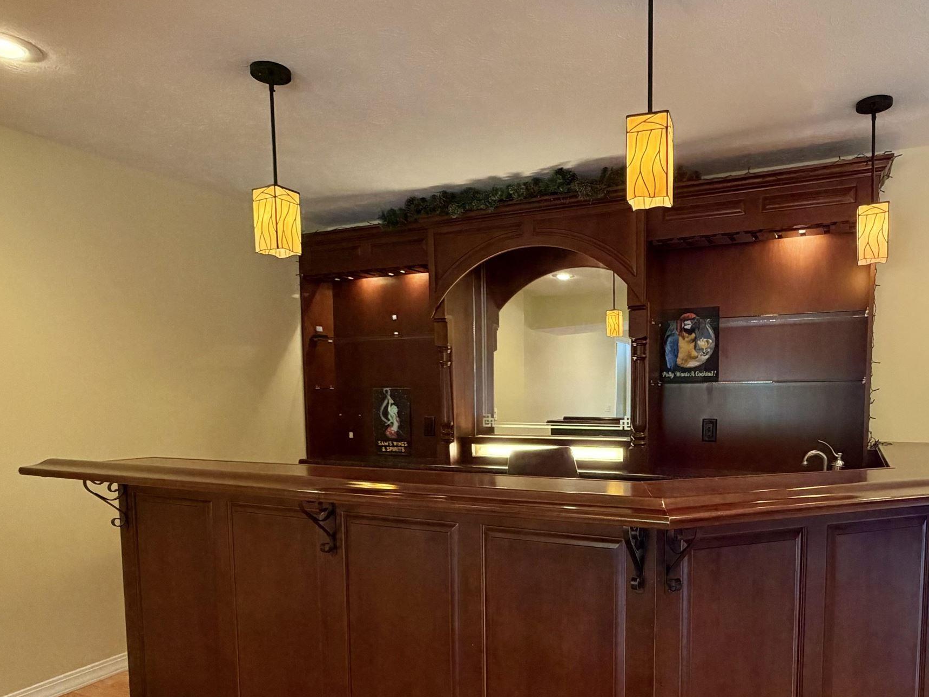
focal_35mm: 25
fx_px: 671
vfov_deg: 54.0
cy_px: 454
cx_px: 558
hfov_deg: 68.7
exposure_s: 1/60
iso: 400
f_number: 2.2
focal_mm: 2.22
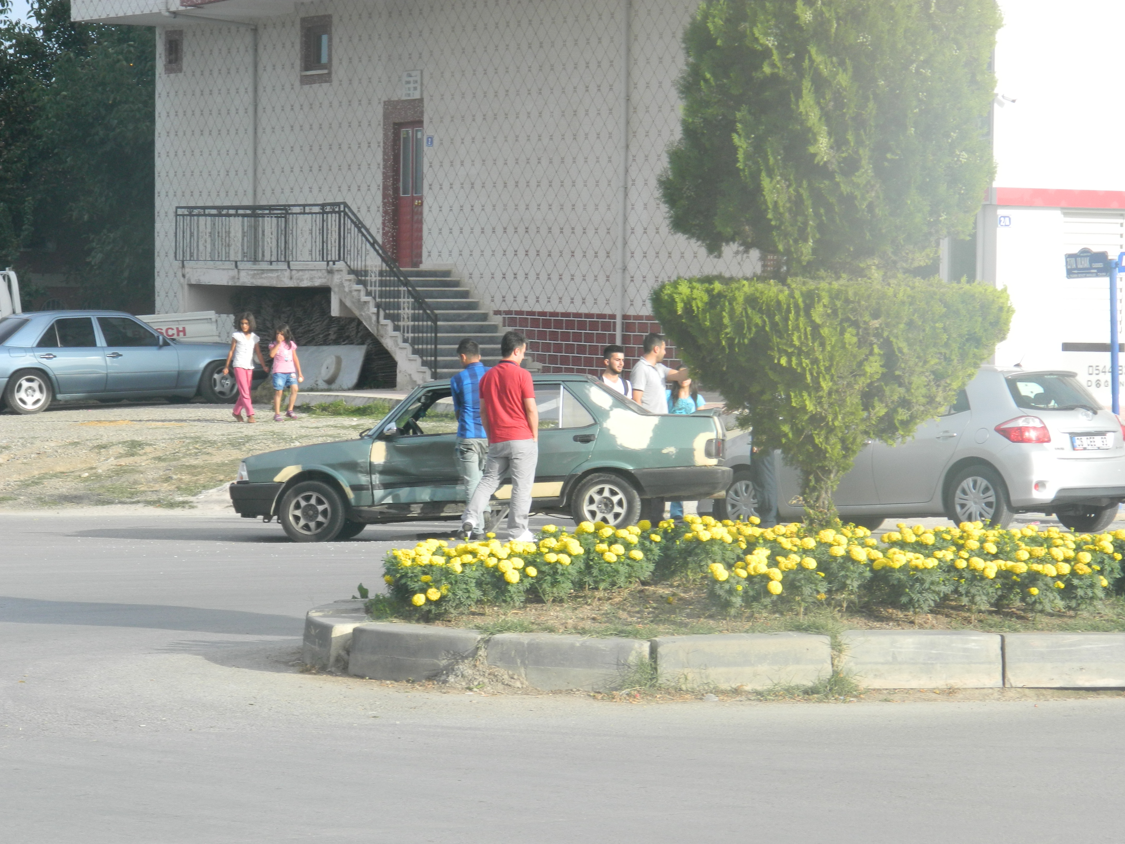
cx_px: 562
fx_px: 4875
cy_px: 422
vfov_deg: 9.9
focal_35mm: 150
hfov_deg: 13.2
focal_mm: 27
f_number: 4.9
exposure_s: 1/250
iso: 110
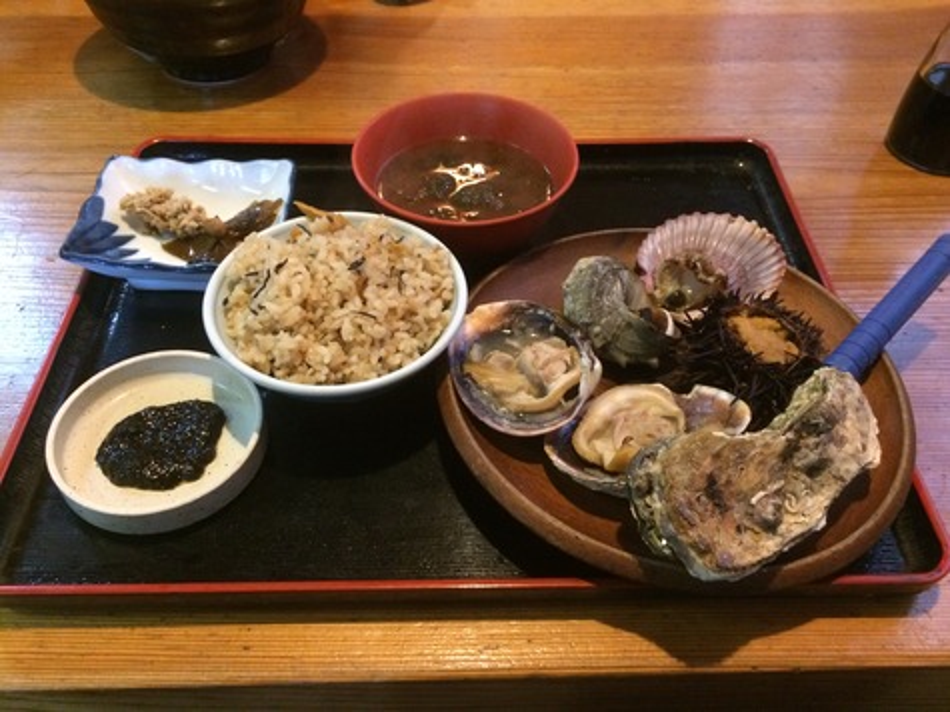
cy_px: 356
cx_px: 475
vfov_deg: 48.2
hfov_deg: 61.7
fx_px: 796
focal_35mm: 29
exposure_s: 1/15
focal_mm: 4.15
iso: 400
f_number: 2.2
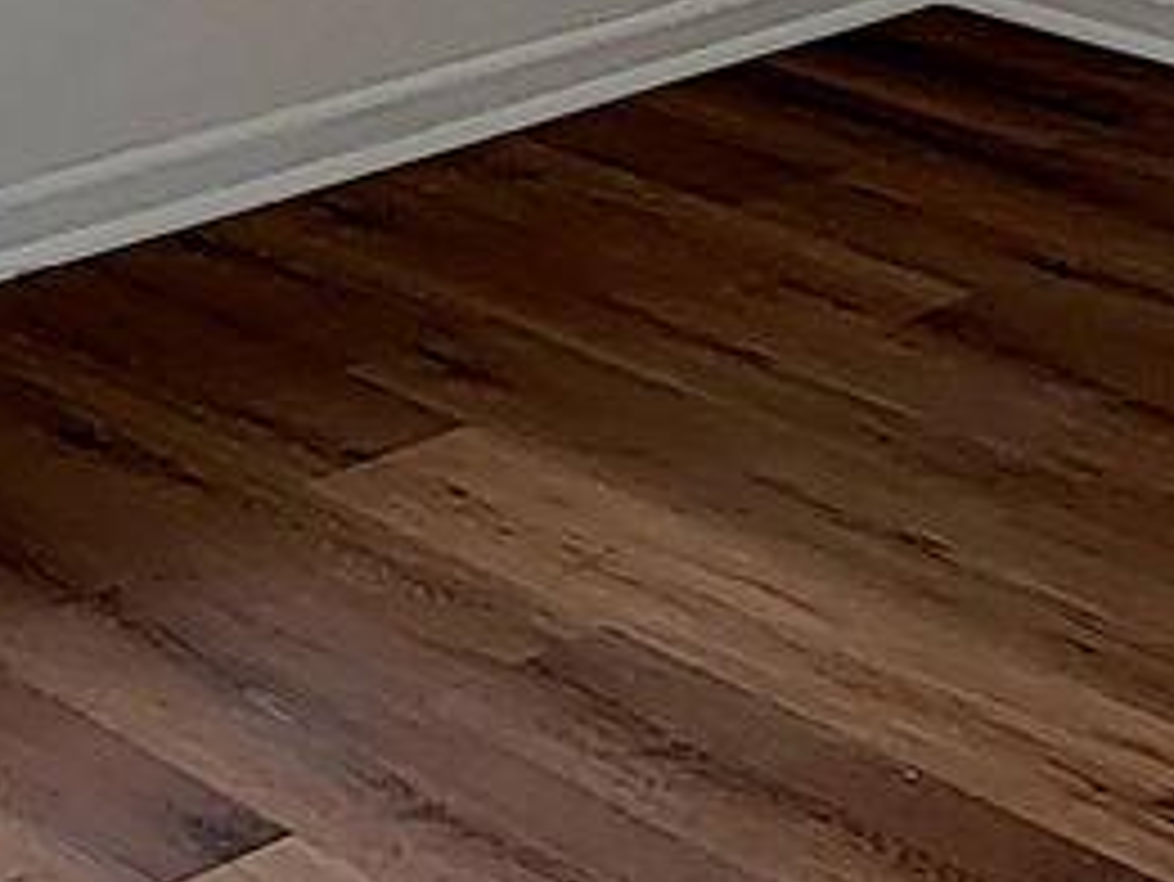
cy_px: -464
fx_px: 3461
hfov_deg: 18.1
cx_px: 1498
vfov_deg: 13.6
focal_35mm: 102
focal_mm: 2.2
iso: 64
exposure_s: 1/120
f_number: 2.2
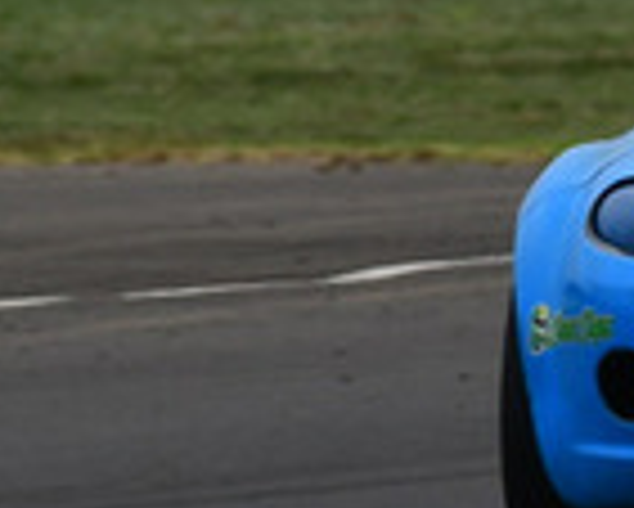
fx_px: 72103
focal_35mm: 3840
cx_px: 1066
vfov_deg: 0.4
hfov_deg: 0.5
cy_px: -9
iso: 320
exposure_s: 1/640
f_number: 10
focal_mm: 480
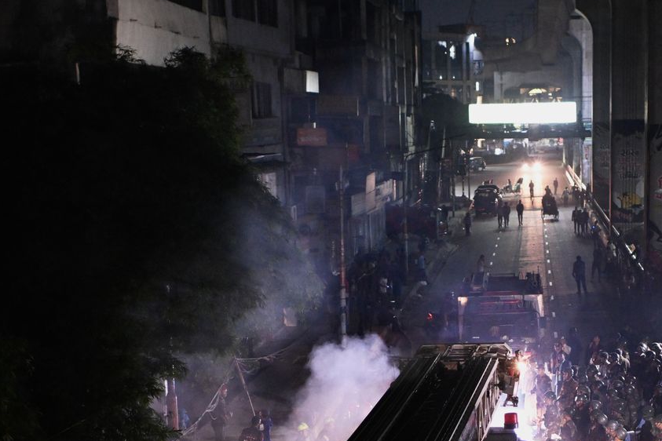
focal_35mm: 85
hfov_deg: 23.8
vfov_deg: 15.6
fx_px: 1563
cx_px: 462
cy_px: 498
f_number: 2
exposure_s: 1/50
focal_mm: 35
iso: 2500
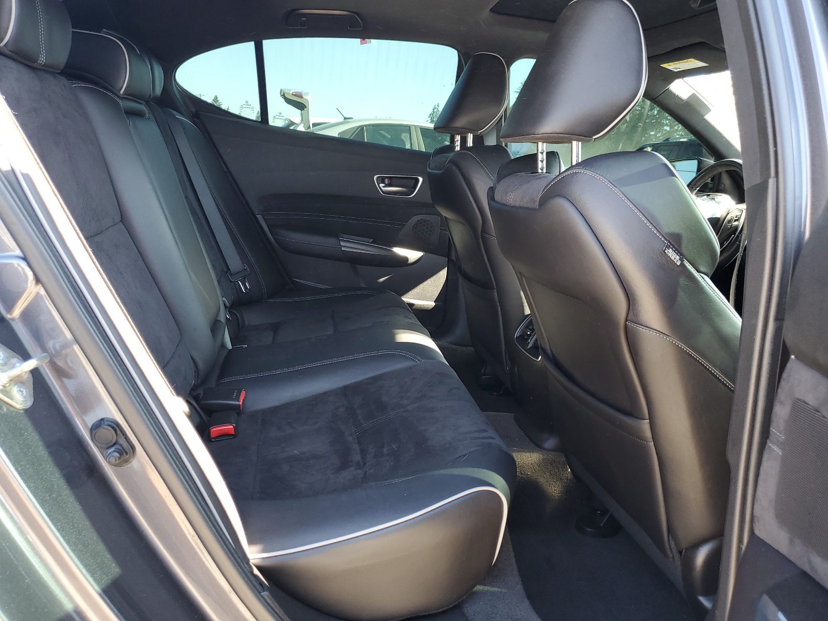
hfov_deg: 67.3
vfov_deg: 53.1
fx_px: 622
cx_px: 414
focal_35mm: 26
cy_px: 310
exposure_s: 1/60.2
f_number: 1.5
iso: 51
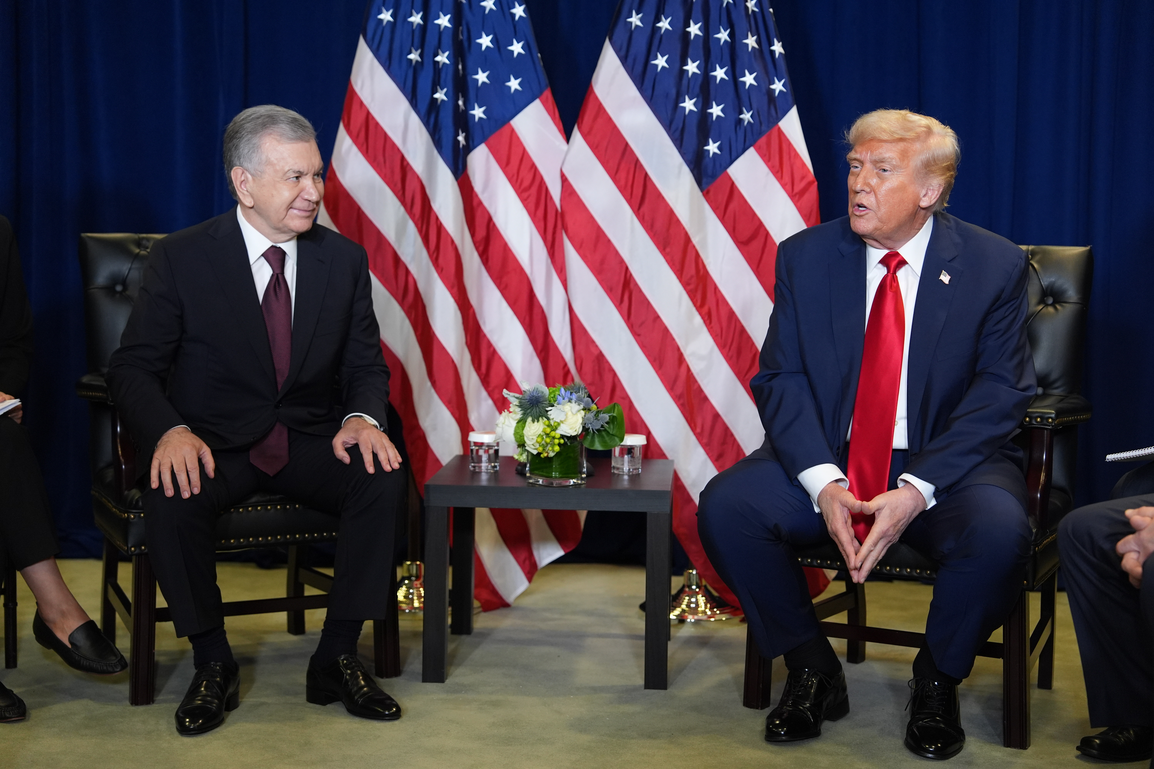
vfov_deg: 22.6
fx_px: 1923
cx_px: 577
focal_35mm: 60
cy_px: 384
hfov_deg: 33.4
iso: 2000
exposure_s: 1/250
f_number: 2.8
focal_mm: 60
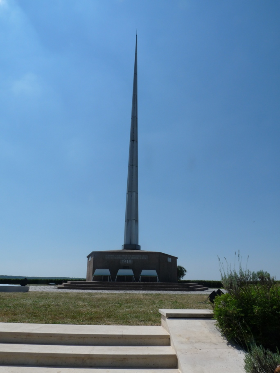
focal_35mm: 27
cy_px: 186
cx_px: 140
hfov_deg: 51.4
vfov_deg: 65.3
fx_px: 291
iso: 100
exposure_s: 1/500
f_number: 8
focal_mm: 4.8
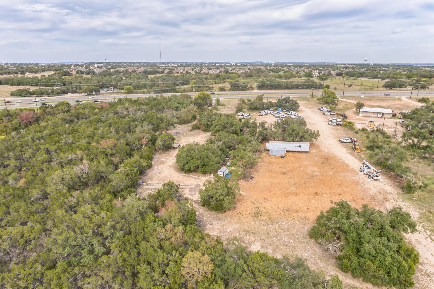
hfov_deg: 78.6
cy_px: 144
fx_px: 265
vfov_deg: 57.2
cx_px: 217
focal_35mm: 22
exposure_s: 1/1500
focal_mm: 8.4
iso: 110
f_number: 2.8
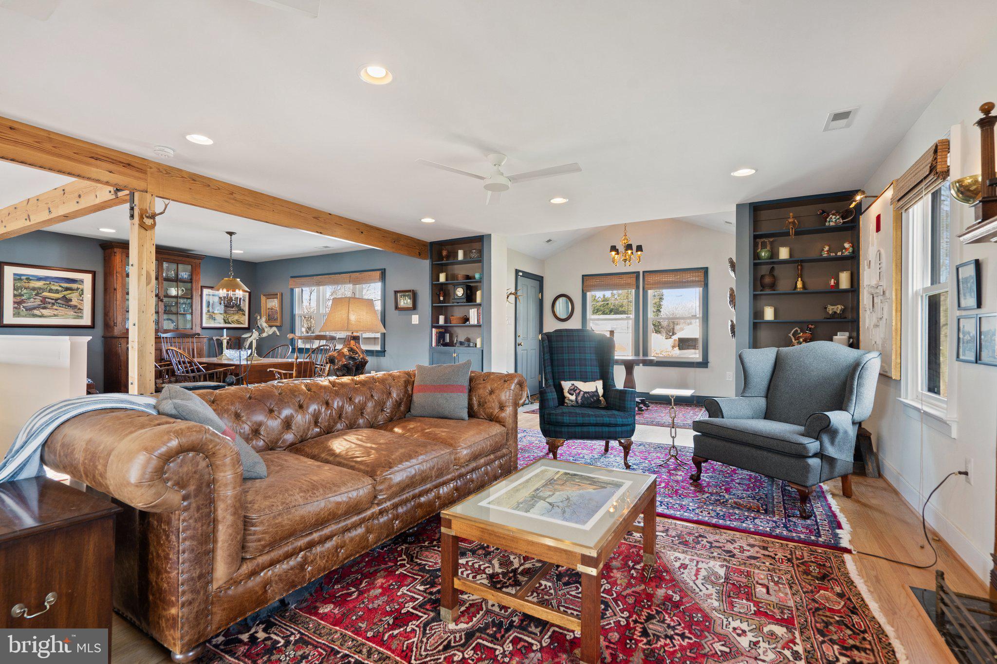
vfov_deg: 73.7
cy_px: 332
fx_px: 443
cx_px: 498
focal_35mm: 16
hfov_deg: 96.7
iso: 500
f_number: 8
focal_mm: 16
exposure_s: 1/3
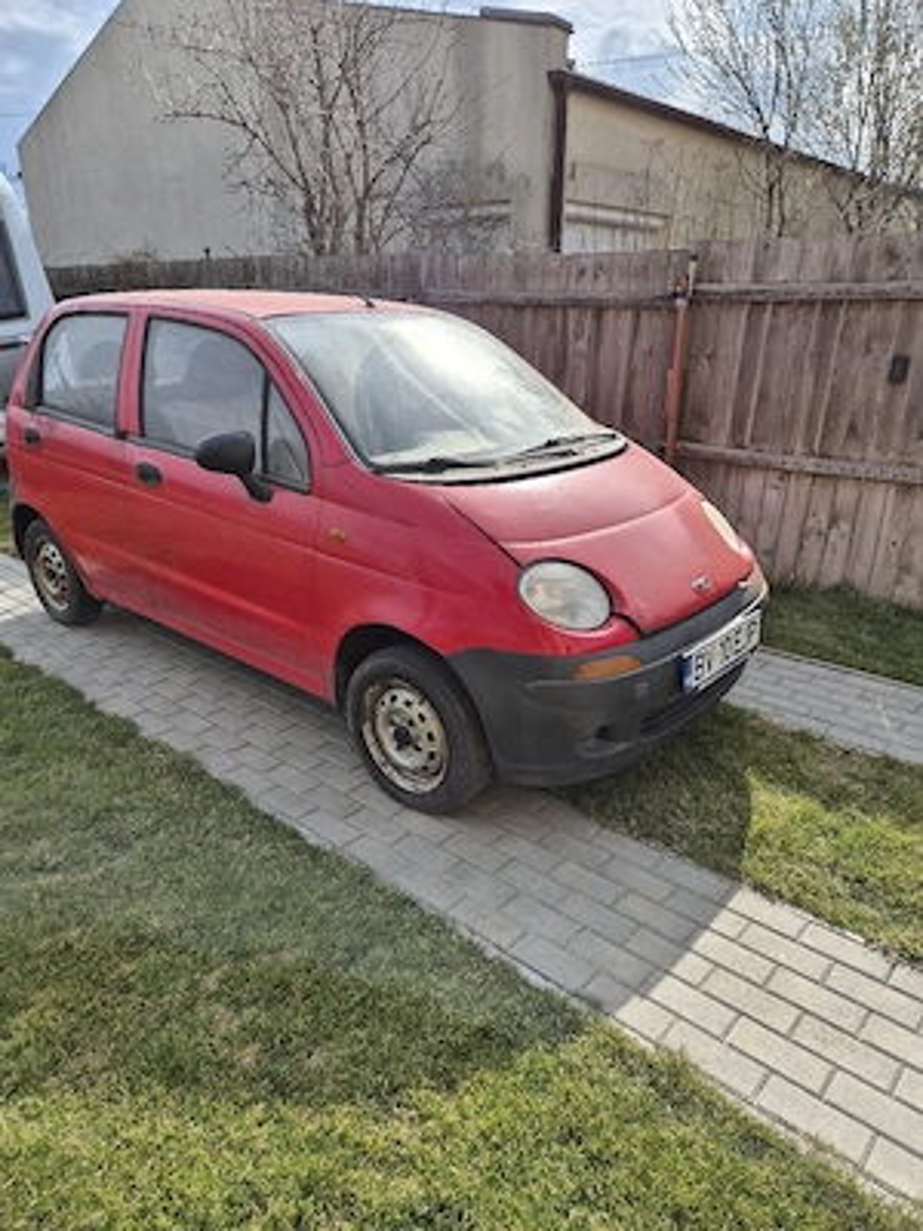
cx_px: 462
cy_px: 616
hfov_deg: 58.9
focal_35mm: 23
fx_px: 818
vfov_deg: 73.9
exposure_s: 1/2000
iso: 25
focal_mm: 5.4
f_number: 1.8
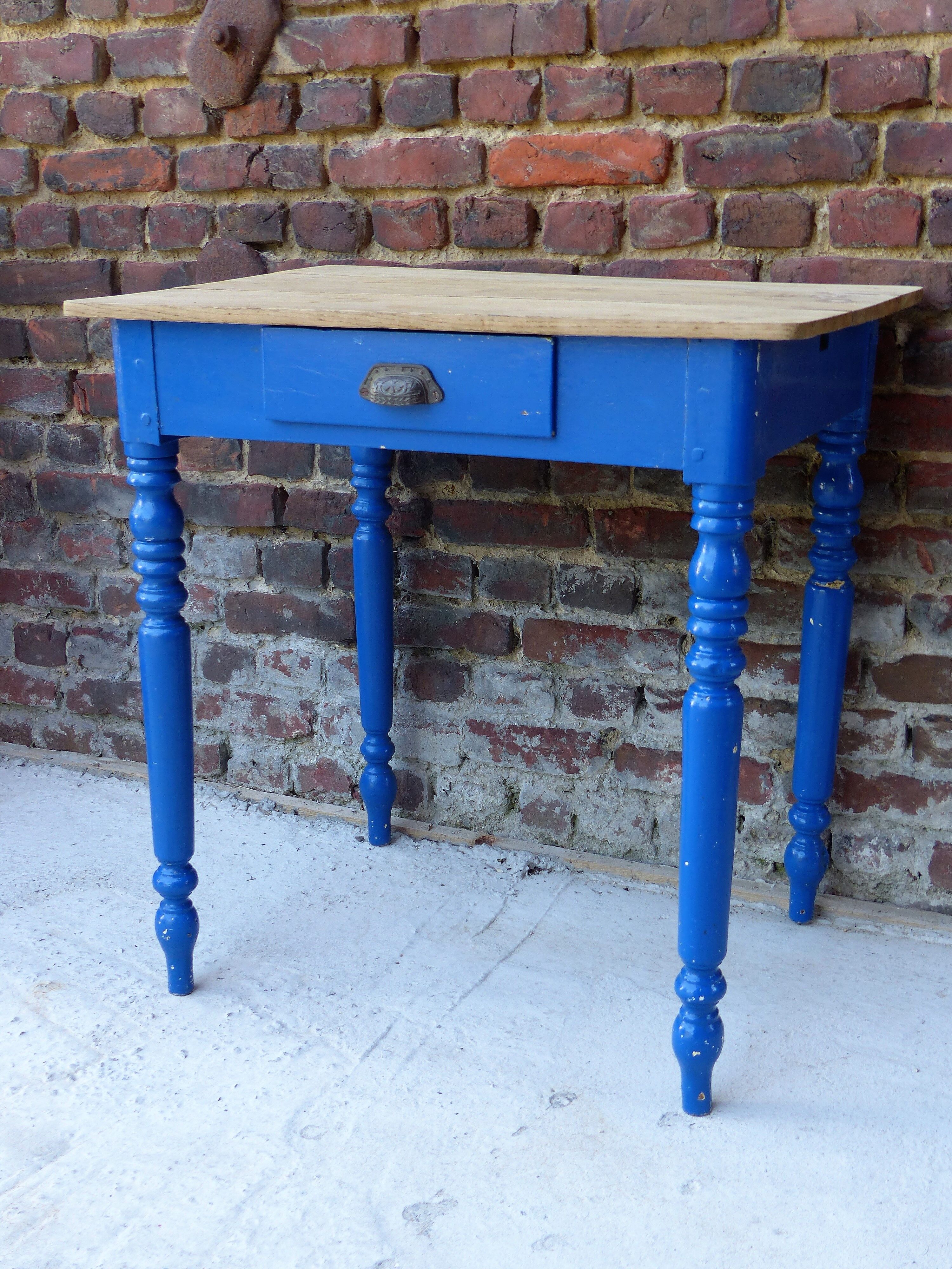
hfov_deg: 32.9
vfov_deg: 42.9
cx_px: 476
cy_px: 634
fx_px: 1613
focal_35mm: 44
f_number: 2.8
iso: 100
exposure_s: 1/80
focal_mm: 7.6
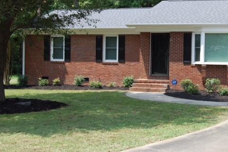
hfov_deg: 29.9
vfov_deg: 20.3
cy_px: 70
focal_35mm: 67
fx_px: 424
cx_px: 144
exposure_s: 1/200
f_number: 7.1
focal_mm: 34
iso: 200
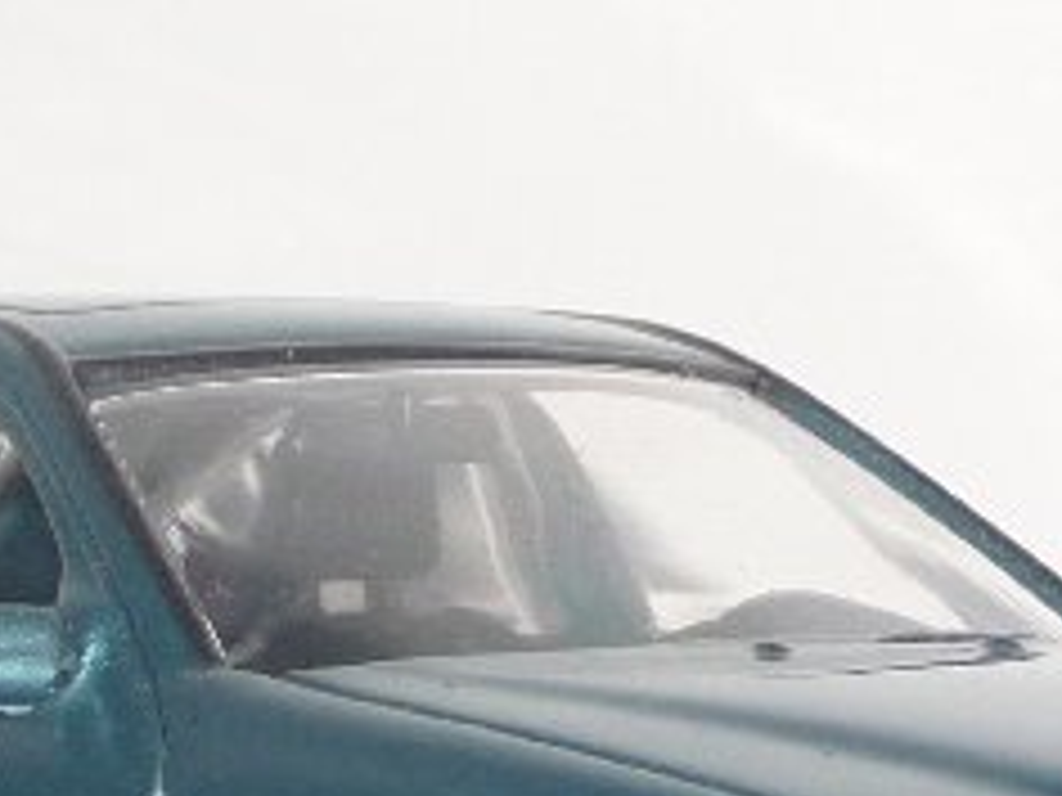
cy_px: 733
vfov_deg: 4.2
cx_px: 486
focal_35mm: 356
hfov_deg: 5.6
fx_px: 10922
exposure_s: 1/40
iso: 100
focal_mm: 13.1
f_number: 4.6
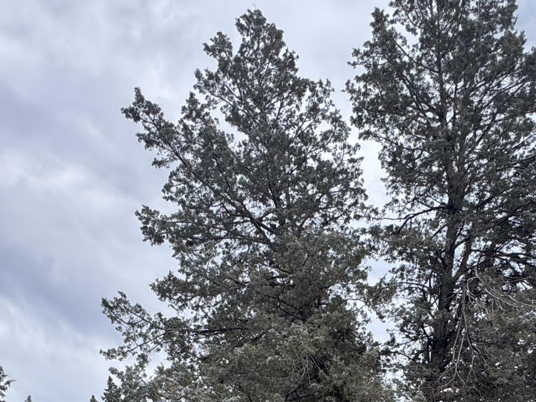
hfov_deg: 47.9
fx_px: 604
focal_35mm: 39
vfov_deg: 30.2
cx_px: 267
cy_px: 505
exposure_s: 1/804
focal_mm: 2.22
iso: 40
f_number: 2.2
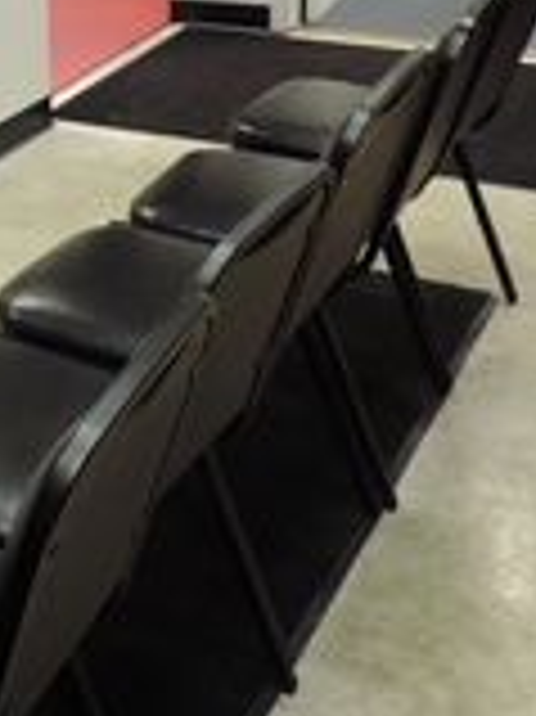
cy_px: 50
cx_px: -119
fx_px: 1406
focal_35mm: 68
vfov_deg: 27.4
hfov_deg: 20.1
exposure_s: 1/25
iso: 400
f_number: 3
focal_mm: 4.3
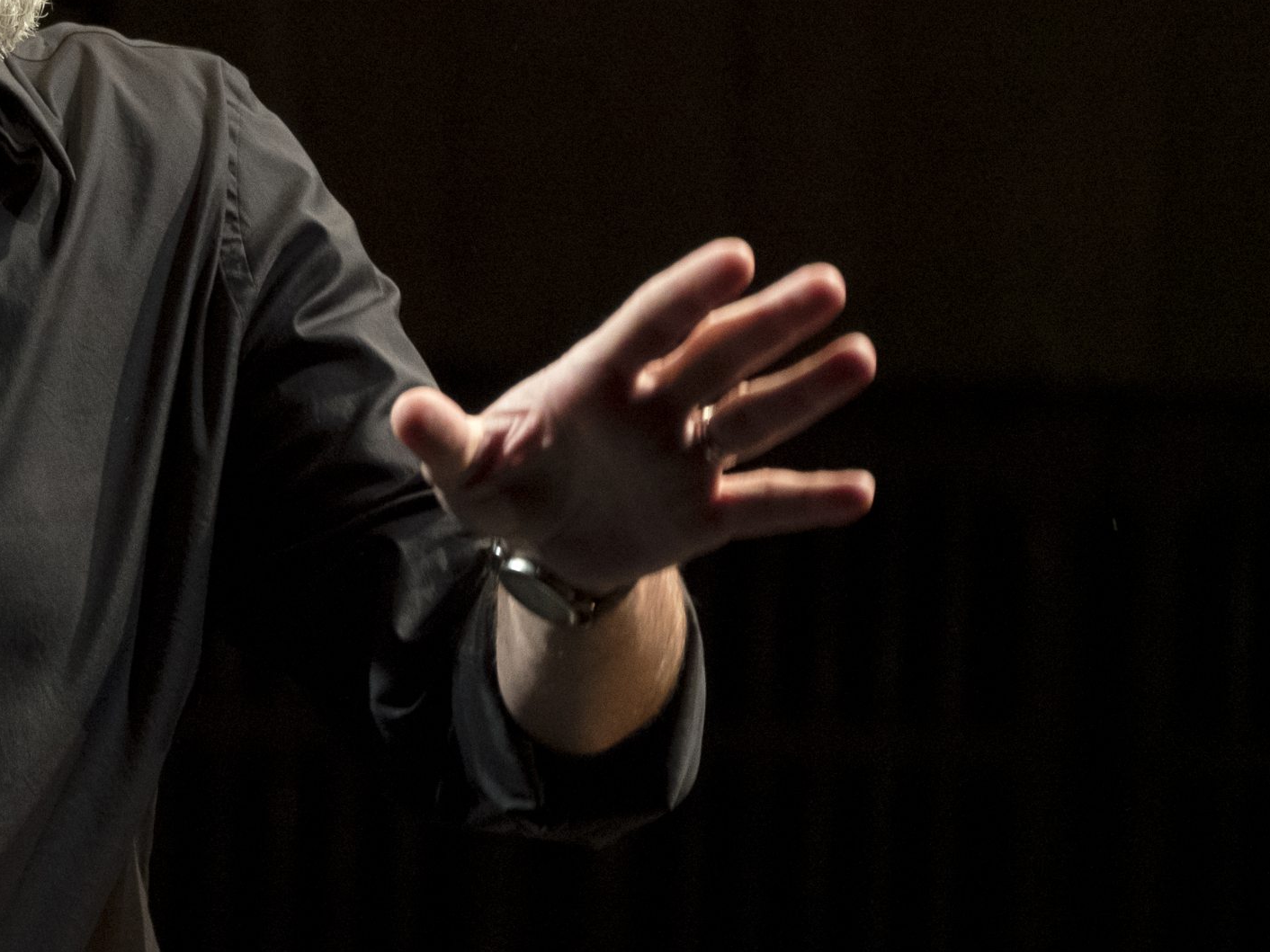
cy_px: 625
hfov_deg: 2.5
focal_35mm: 790
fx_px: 28984
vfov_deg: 1.9
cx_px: -404
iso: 4000
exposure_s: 1/160
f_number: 5.6
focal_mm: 232
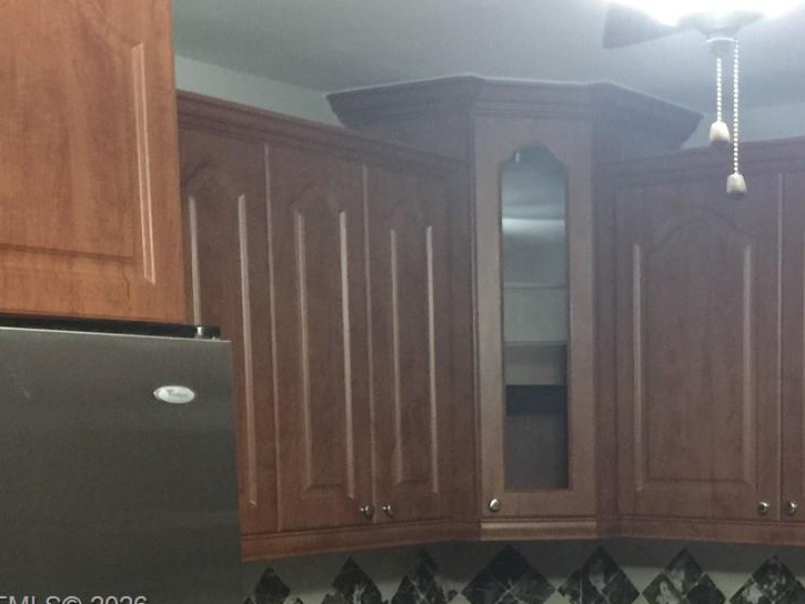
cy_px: 608
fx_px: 1489
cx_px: 691
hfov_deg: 29.3
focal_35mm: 64
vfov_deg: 22.1
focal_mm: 4.15
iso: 100
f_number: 2.2
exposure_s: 1/4
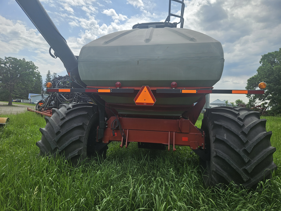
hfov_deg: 73.9
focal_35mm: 23
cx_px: 140
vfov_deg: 58.9
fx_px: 187
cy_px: 106
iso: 25
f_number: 1.8
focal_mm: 5.4
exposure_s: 1/1967
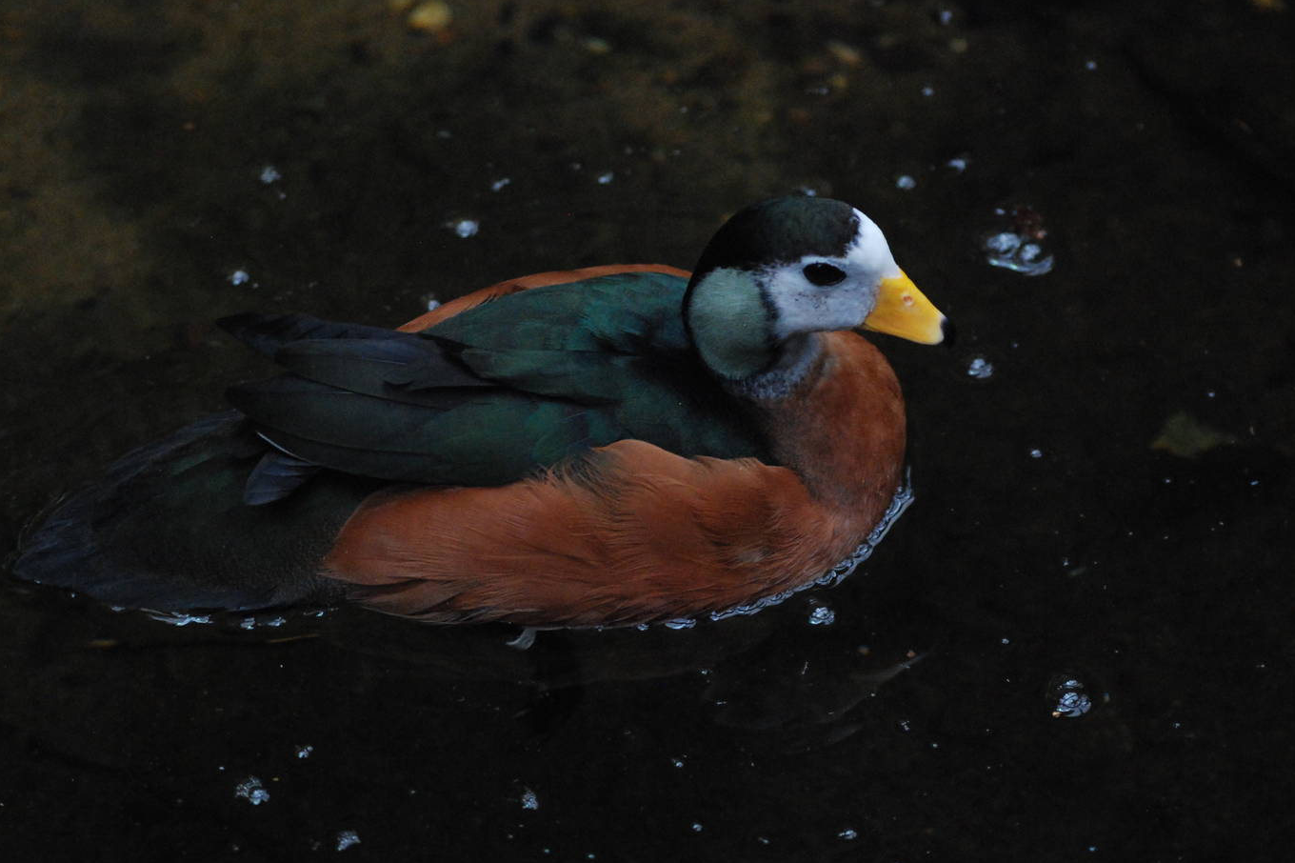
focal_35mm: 239
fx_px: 8580
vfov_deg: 5.8
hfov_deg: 8.6
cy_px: 462
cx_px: 621
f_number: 4.2
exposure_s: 1/160
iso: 1600
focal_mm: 135
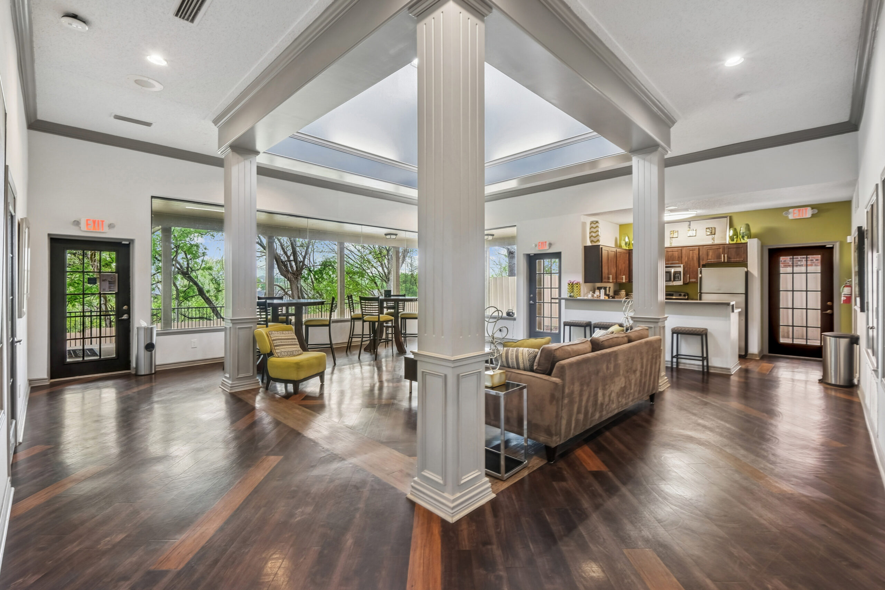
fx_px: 369
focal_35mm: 15
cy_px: 295
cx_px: 442
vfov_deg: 77.3
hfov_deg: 100.4
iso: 160
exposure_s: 1/1.25
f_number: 8
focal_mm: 10
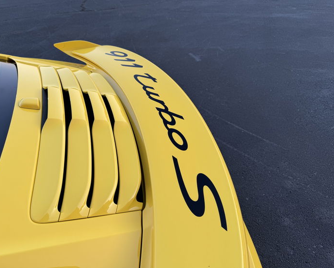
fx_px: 257
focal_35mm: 26
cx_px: 149
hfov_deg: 65.8
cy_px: 132
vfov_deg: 54.9
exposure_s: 1/120
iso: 64
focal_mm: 6.76
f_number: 1.78
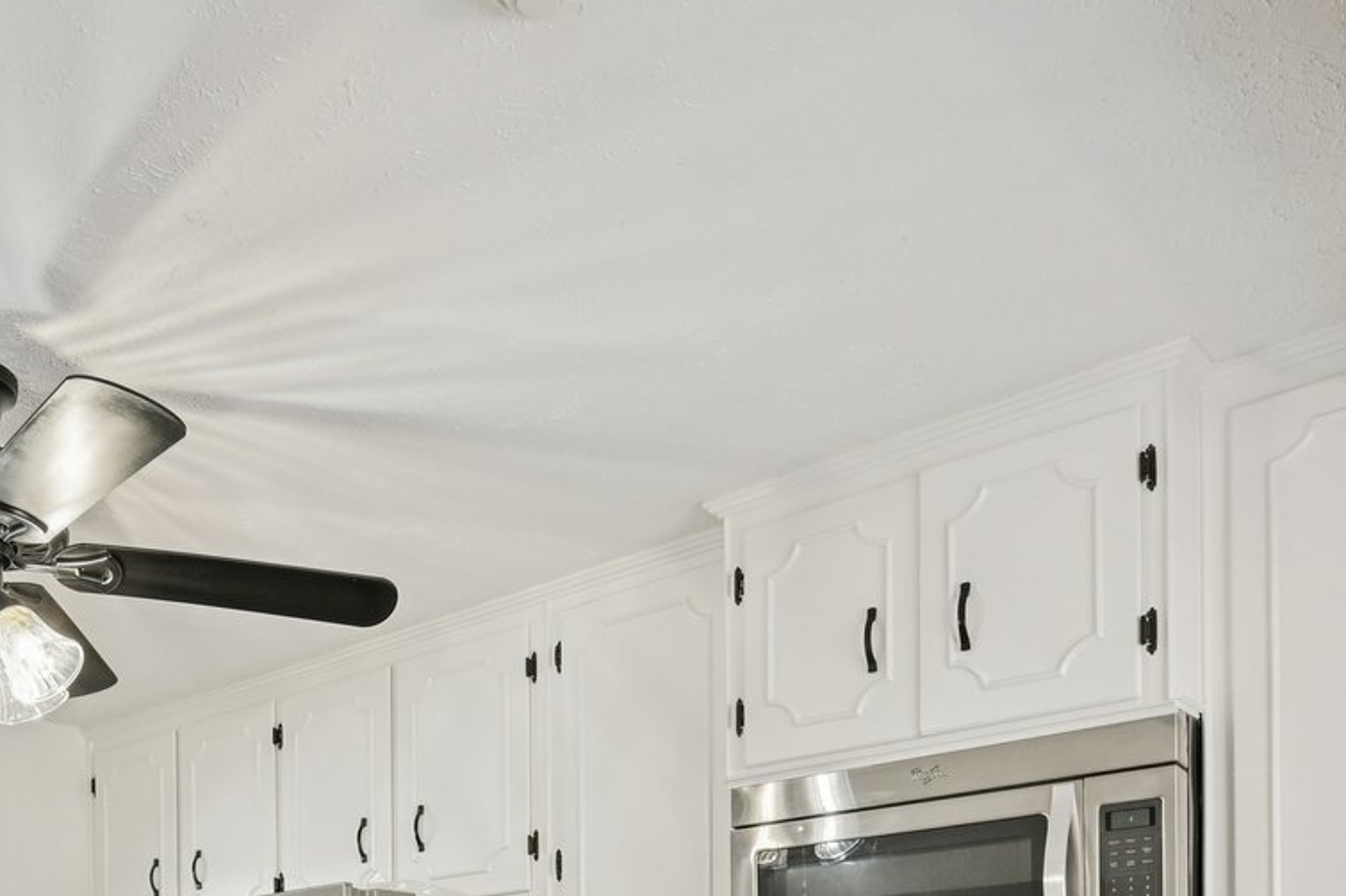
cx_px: 398
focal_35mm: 38
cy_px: 1098
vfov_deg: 29.6
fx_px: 1420
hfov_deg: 49.4
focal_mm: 14
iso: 360
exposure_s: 1/15
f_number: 8
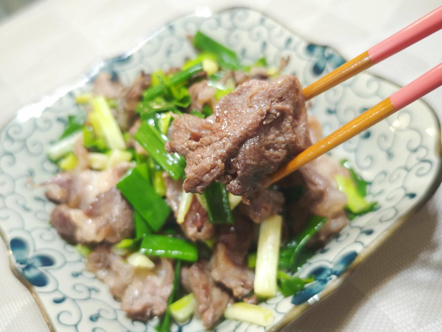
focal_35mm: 35
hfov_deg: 52.6
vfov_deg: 40.7
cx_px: 221
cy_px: 166
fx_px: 447
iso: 500
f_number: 1.63
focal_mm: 8.72
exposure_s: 1/60
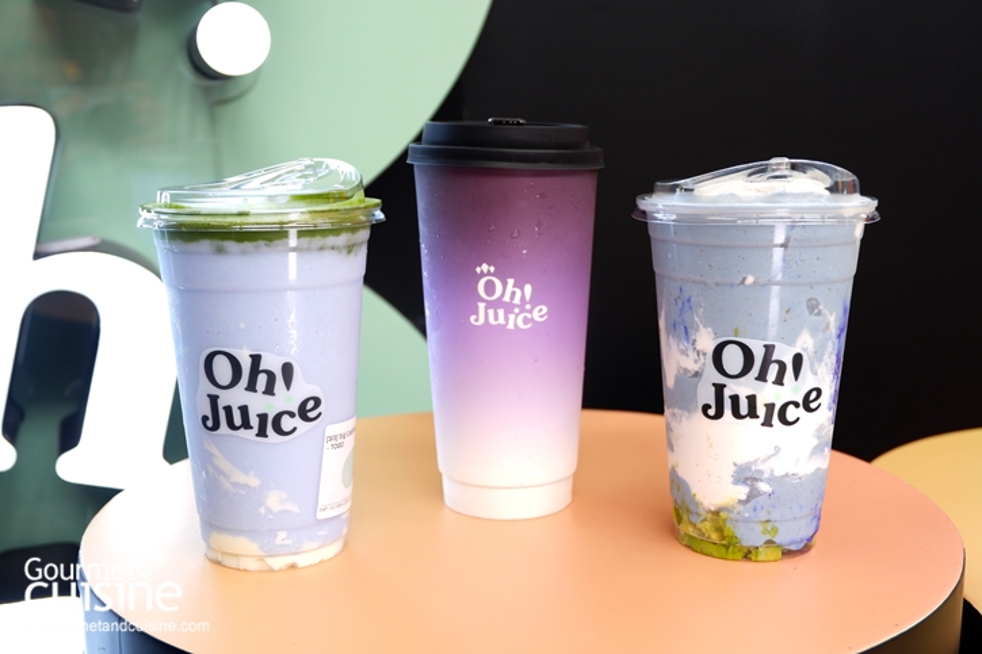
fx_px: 1145
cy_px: 327
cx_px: 491
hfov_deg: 46.4
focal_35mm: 42
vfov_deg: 31.9
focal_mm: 28.2
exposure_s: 1/60
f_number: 4.5
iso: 250
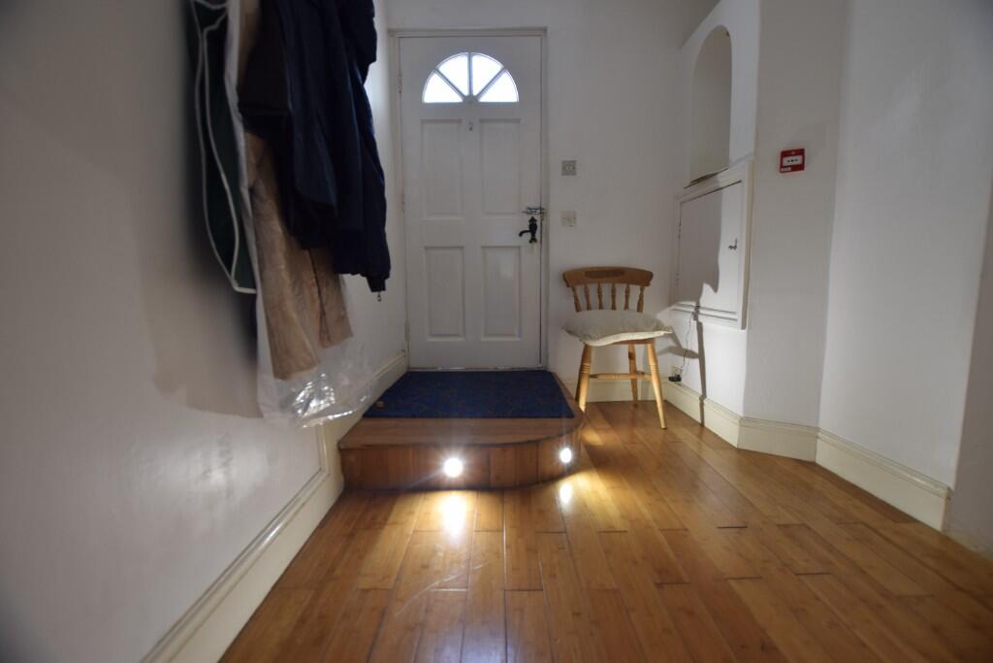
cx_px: 496
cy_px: 332
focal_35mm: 15
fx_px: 414
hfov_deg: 100.4
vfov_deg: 77.3
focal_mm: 10
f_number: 3.5
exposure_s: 1/25
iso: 100
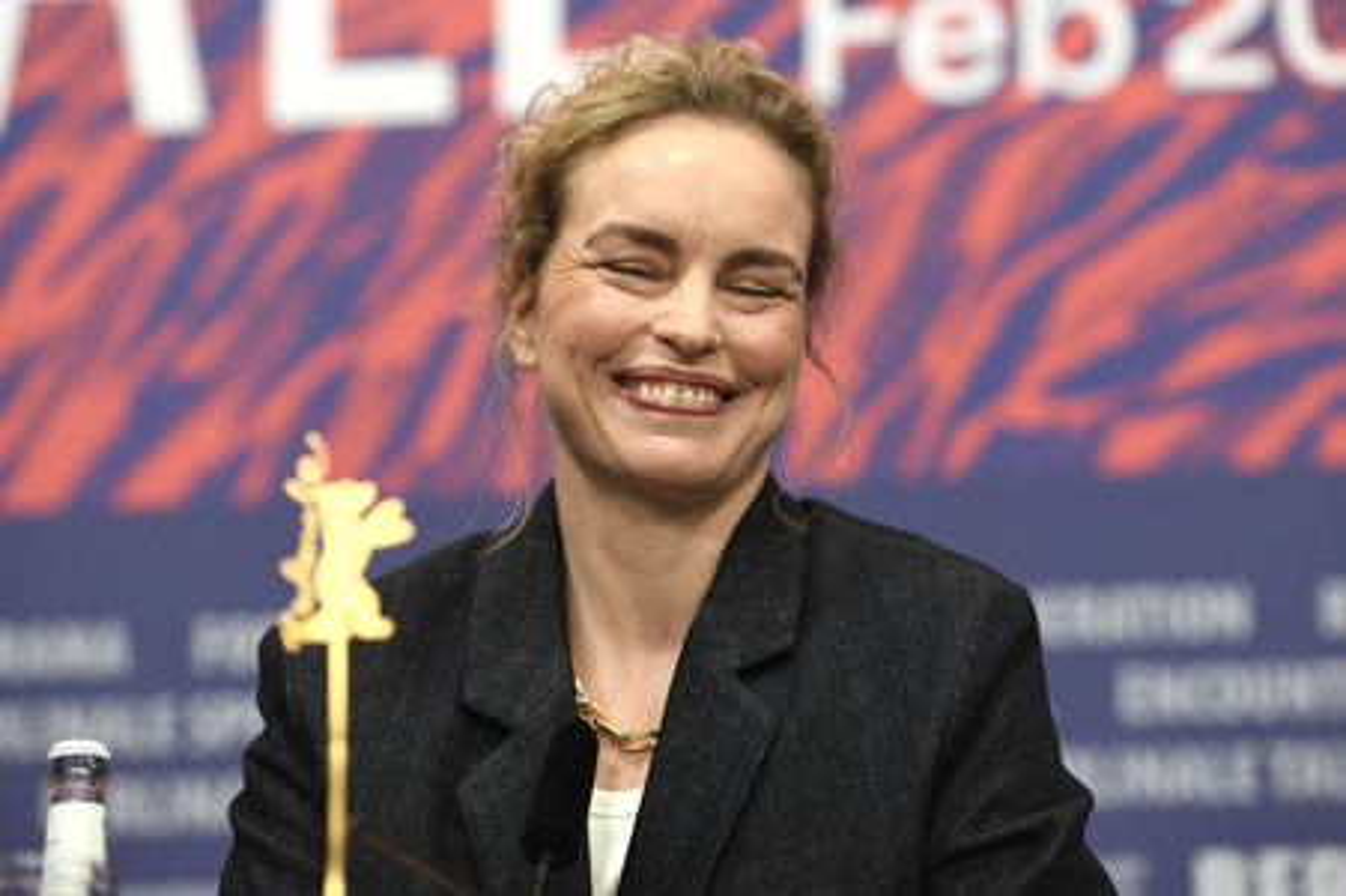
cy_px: 448
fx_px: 4670
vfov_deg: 11.0
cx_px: 673
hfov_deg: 16.4
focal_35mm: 125
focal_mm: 125
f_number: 4
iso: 1250
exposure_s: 1/320
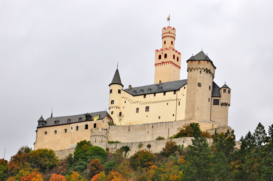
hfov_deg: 14.0
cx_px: 136
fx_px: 1113
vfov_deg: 9.3
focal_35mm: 147
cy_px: 90
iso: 400
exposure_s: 1/640
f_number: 3.5
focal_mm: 98
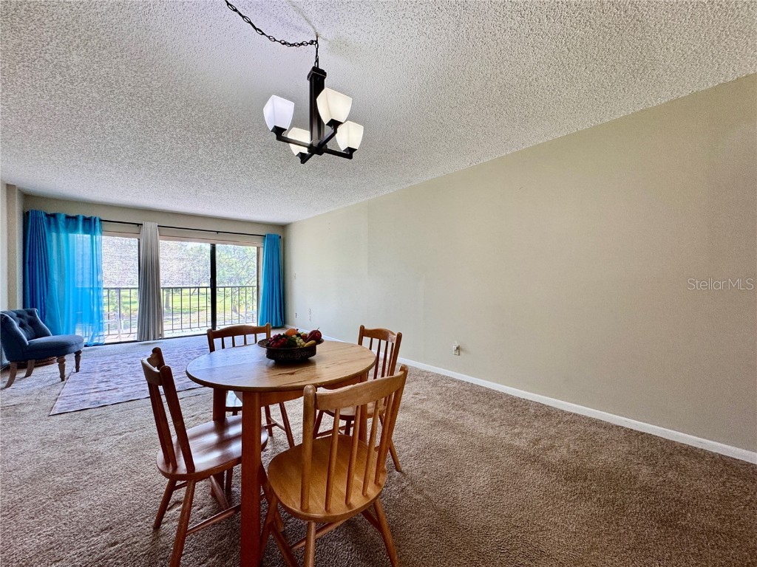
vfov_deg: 85.7
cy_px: 284
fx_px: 306
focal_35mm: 14
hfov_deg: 102.1
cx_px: 378
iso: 160
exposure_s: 1/120
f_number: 2.2
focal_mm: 2.22
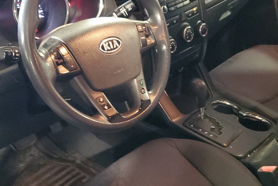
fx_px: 402
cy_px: 110
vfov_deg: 26.0
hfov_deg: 38.2
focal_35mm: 52
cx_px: 151
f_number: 1.5
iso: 524
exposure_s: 1/15
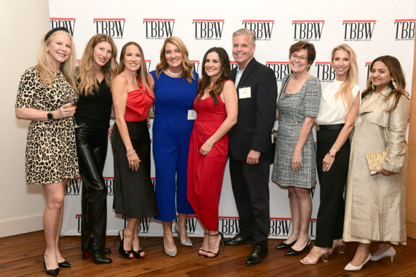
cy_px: 139
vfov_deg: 35.1
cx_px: 222
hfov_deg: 50.6
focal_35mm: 38
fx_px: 439
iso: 1600
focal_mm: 35
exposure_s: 1/60
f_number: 5.6
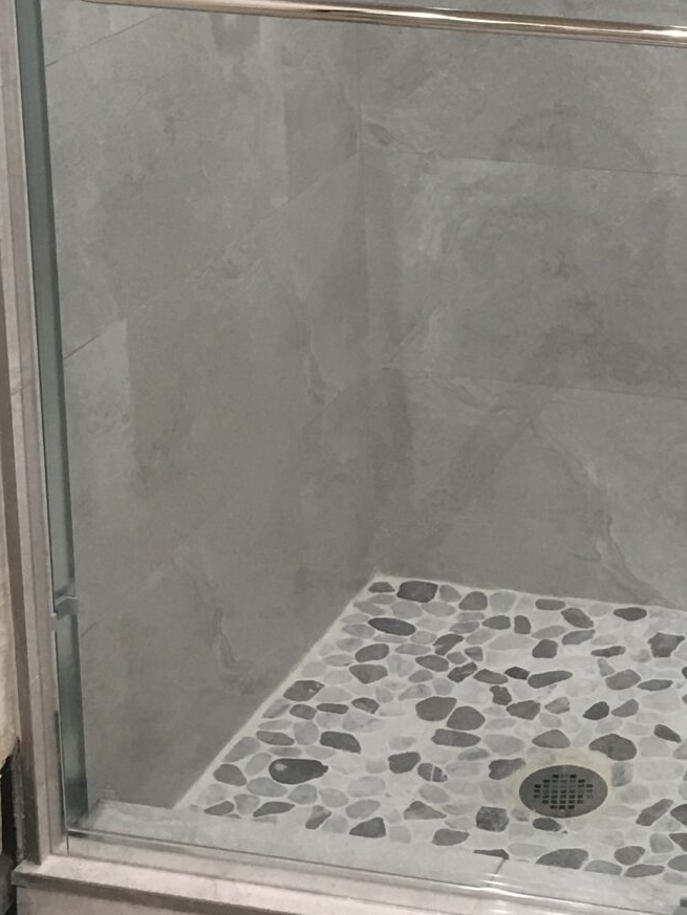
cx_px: 818
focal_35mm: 85
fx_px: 2249
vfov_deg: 22.1
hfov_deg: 16.7
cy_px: -8
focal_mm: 4.15
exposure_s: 1/30
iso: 25
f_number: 2.2
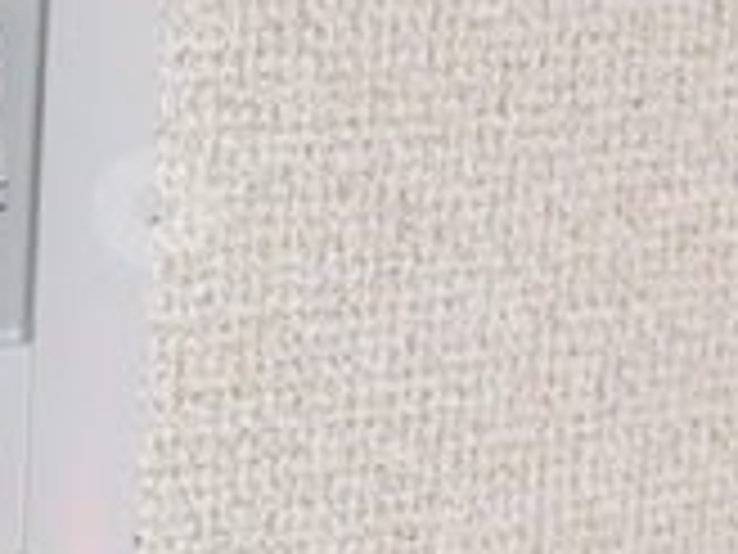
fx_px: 2750
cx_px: -459
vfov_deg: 11.5
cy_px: 212
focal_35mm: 129
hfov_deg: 14.0
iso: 80
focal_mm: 4.12
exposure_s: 1/20
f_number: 2.4
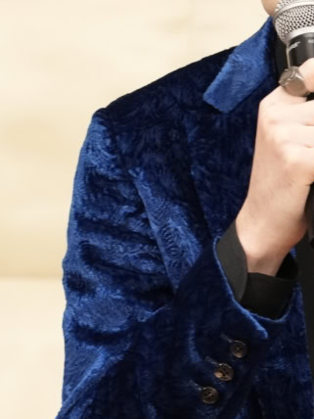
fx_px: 9398
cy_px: 103
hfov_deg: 1.9
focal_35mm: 777
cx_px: 305
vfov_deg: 2.6
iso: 4000
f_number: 4.5
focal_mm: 200
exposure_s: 1/320
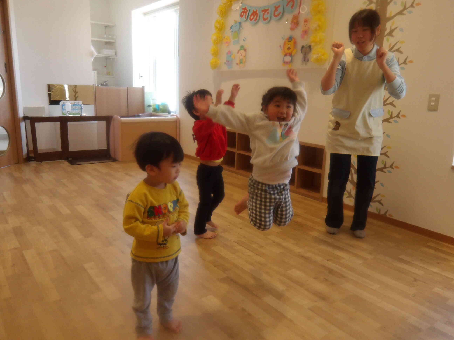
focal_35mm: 27
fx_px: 354
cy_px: 170
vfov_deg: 51.4
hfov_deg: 65.3
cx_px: 227
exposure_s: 1/200
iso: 241
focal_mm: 4.9
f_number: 3
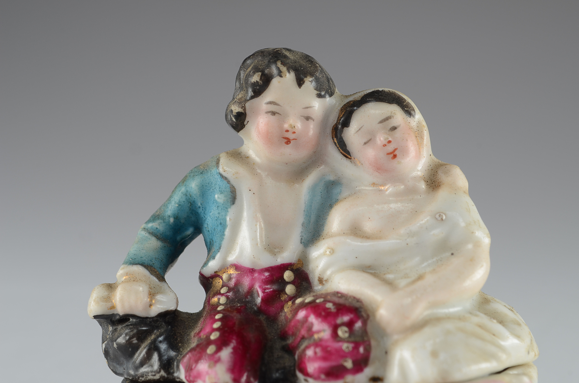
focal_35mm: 78
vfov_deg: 17.4
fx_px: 1252
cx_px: 290
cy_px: 192
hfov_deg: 26.0
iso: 100
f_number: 13
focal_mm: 52
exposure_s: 1/80
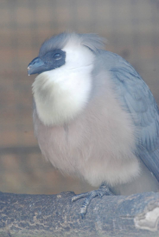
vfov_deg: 4.6
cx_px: 80
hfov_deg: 3.1
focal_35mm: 450
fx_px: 2973
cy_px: 118
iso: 1600
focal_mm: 300
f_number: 10
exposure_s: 1/160
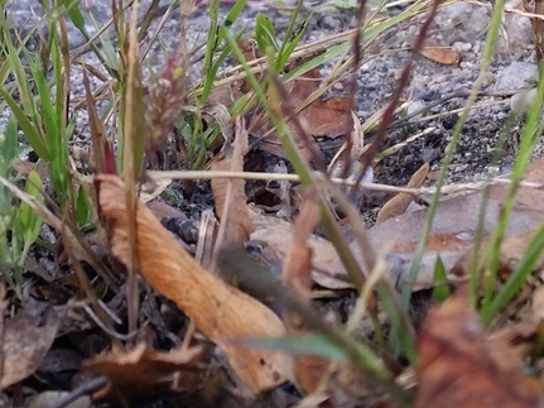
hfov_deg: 20.0
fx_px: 1540
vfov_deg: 14.3
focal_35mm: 98
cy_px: -160
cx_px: 203
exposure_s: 1/50
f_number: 2.2
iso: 80
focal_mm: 4.13
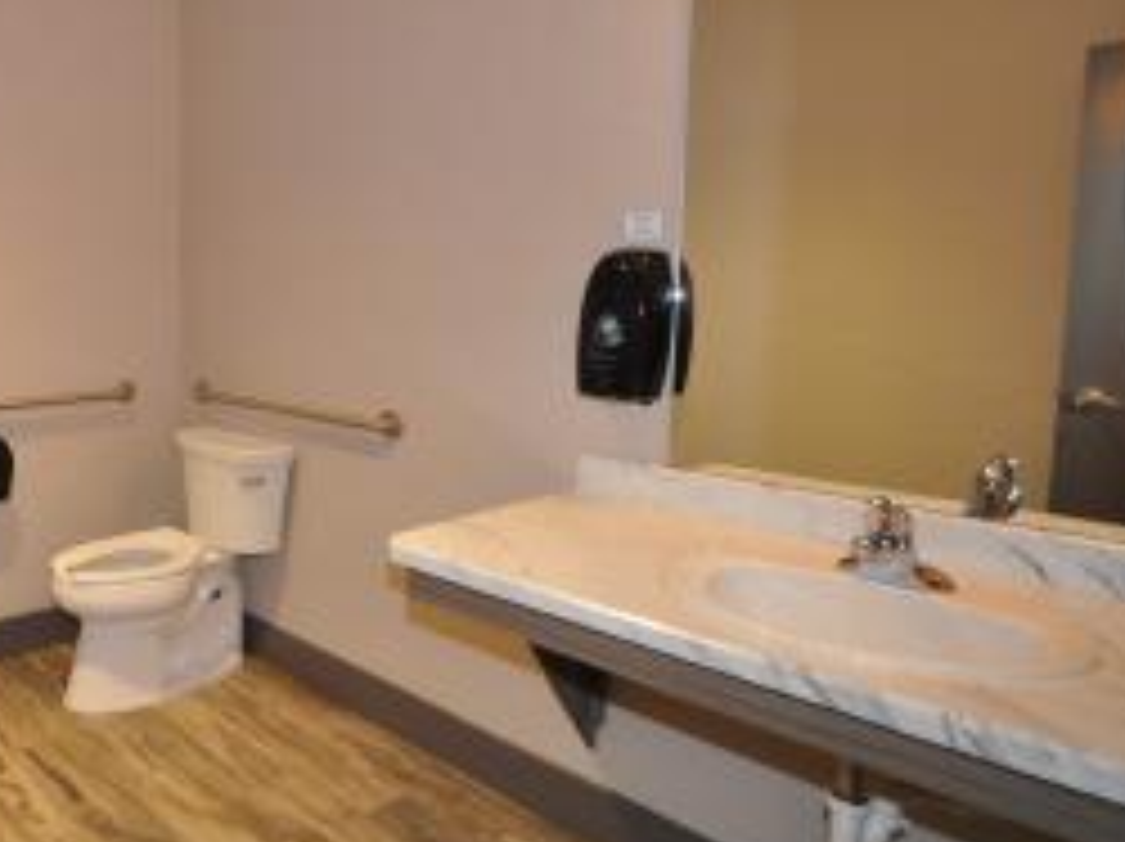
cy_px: 342
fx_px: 844
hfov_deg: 59.4
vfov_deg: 52.7
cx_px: 155
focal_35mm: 26
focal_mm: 10
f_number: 4
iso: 400
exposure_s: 1/60
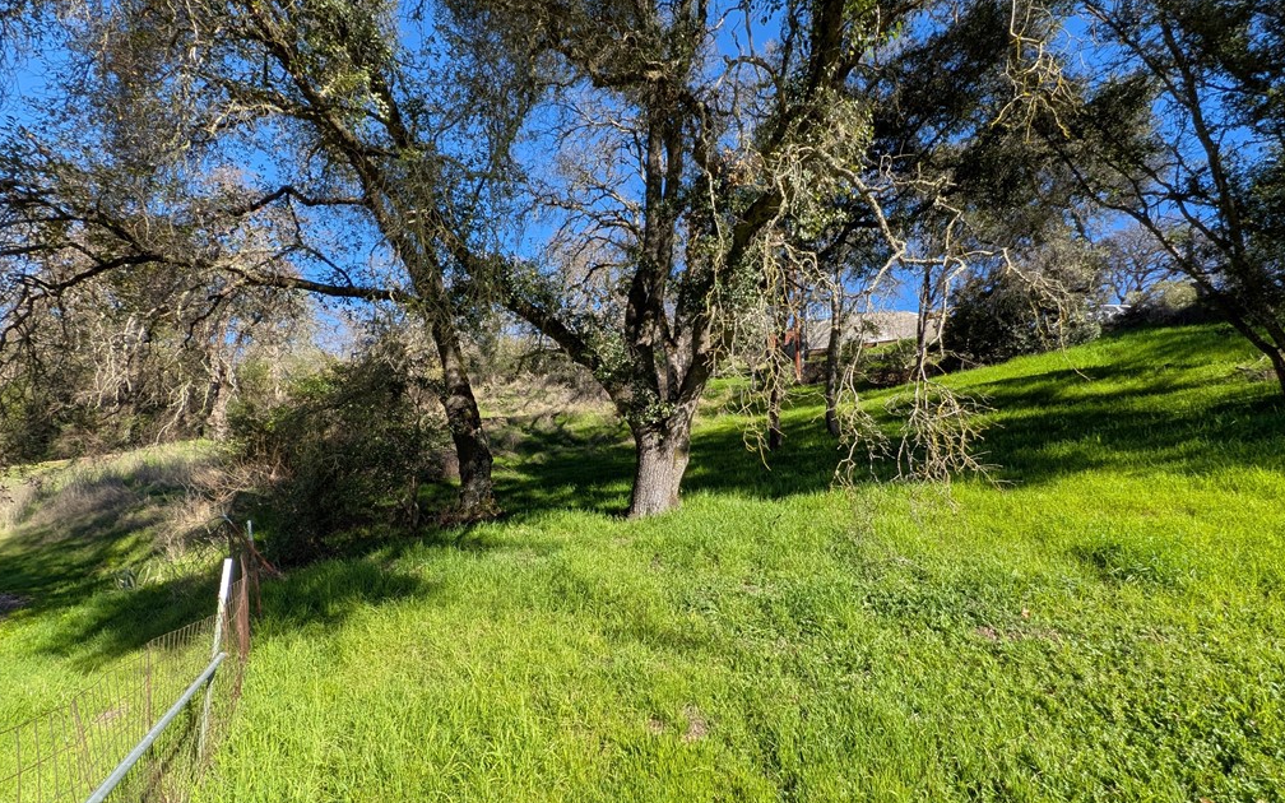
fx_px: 490
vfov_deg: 78.0
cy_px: 470
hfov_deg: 105.3
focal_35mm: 14
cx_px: 634
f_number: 2.2
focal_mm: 1.54
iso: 34
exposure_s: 1/490
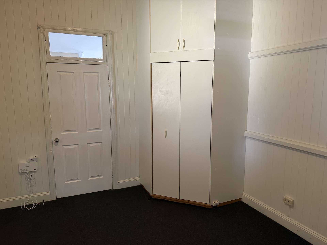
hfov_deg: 71.6
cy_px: 122
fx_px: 227
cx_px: 164
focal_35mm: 24
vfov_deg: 56.8
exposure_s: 1/50
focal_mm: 6.76
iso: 400
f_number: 1.78
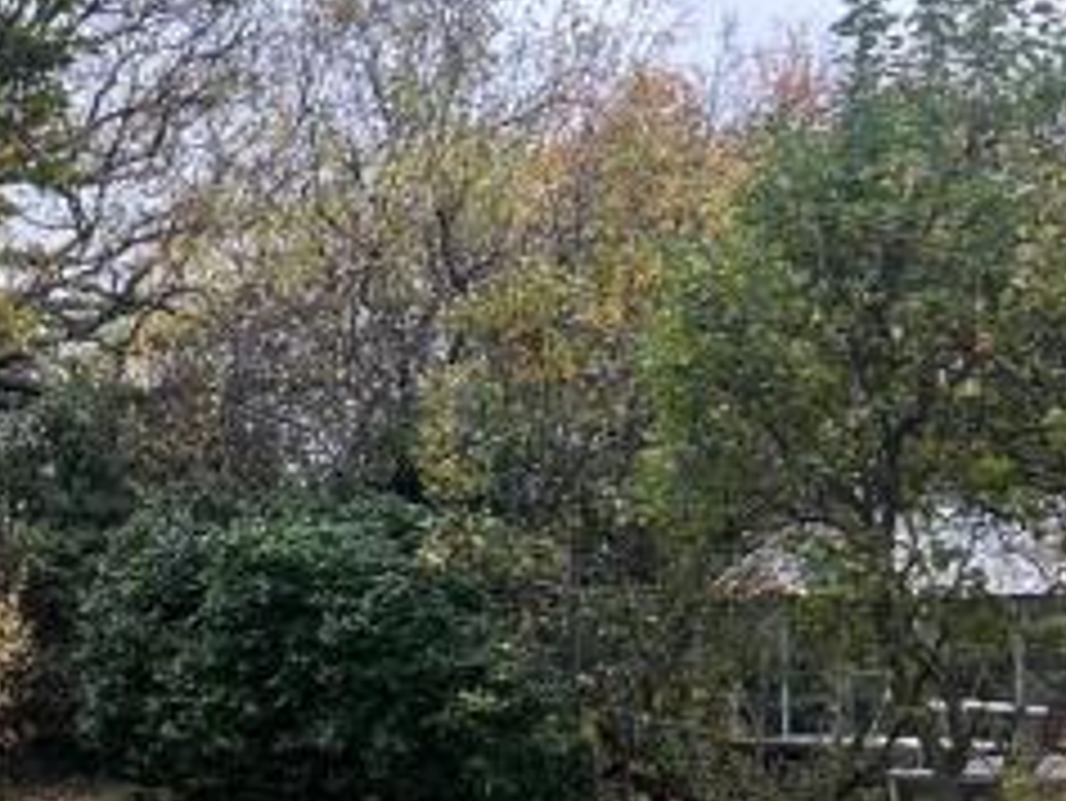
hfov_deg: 27.4
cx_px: -142
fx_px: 1972
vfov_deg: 22.6
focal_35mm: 64
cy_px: 646
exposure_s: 1/225
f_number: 1.5
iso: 40
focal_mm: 5.7
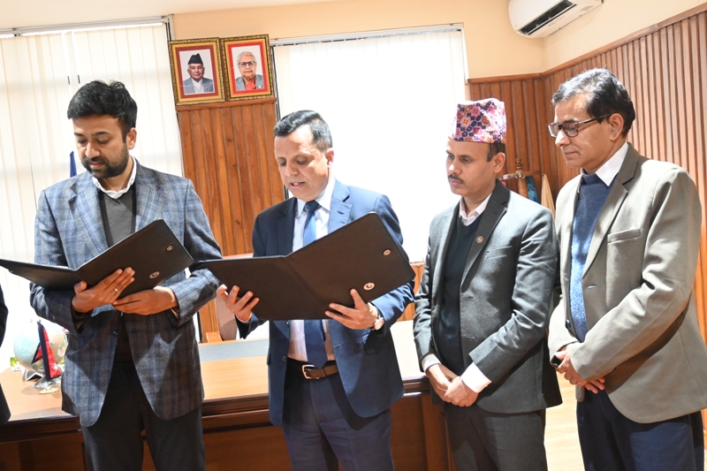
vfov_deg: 35.5
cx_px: 354
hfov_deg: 51.3
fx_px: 736
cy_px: 236
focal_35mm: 38
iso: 5000
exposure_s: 1/60
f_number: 4.2
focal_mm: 25
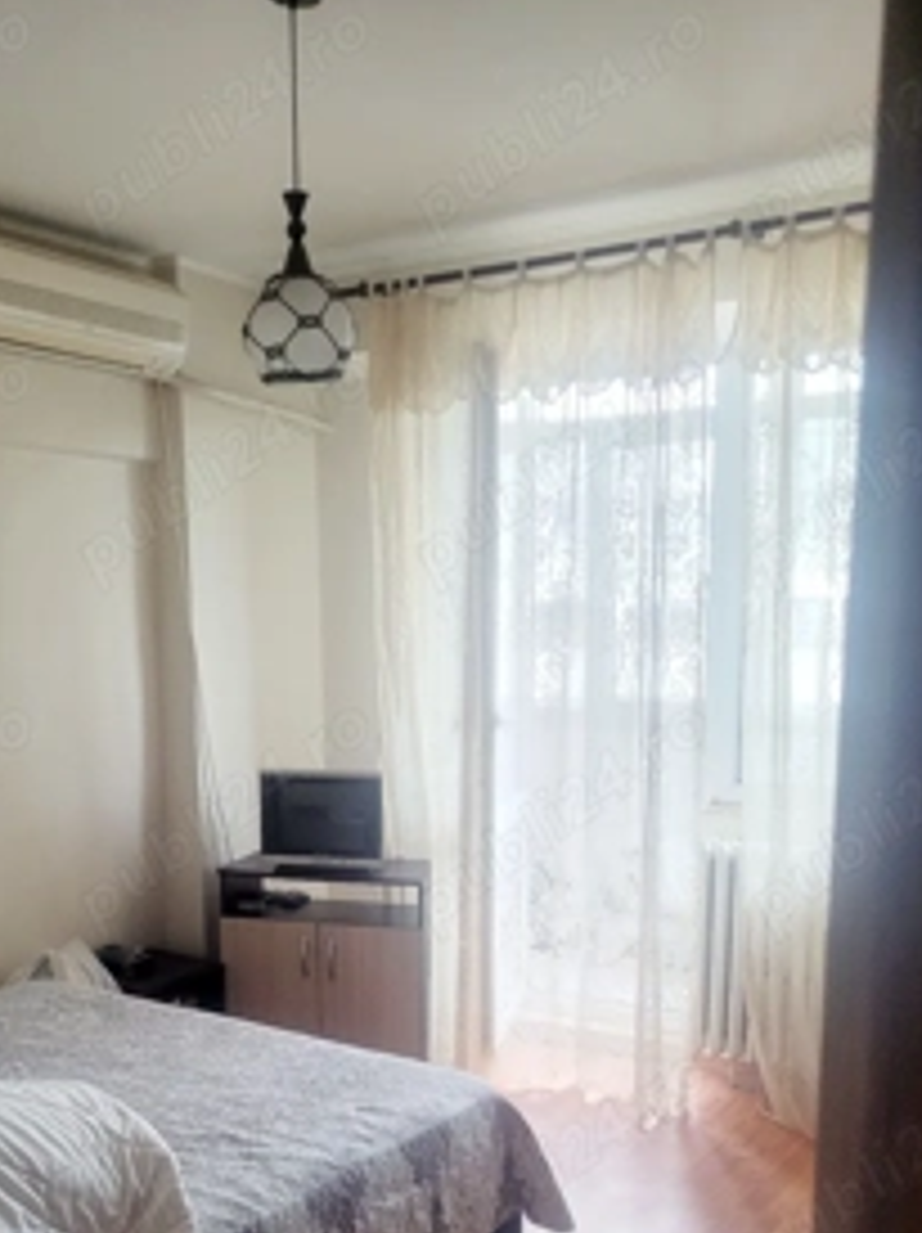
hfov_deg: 37.4
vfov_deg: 47.7
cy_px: 878
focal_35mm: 38
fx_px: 1352
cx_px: 337
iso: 250
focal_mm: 5.4
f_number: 1.8
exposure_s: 1/100
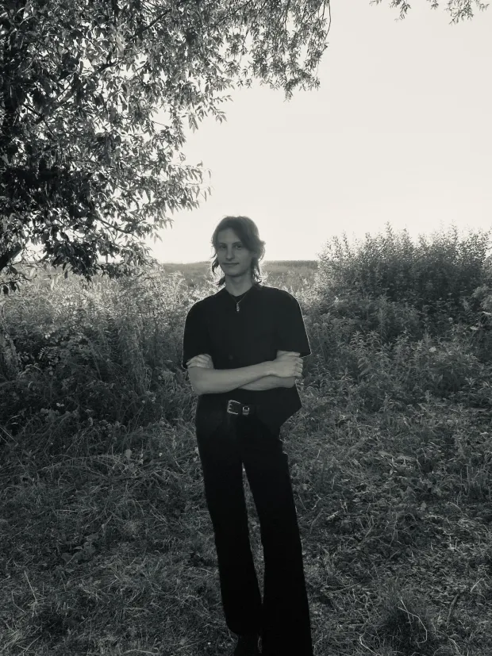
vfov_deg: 67.3
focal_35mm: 26
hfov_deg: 53.1
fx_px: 493
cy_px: 328
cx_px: 246
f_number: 1.8
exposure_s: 1/1585
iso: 32
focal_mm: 4.25
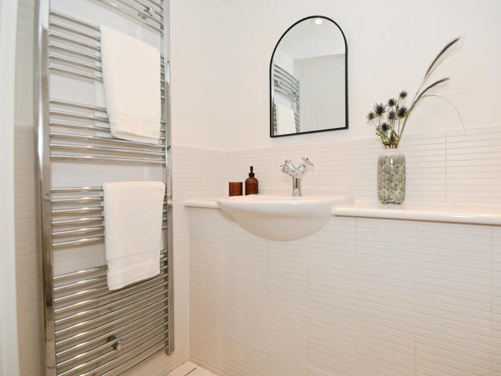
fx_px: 246
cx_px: 293
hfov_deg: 90.2
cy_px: 193
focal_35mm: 17
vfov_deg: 74.7
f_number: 8
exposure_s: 1/60
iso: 400
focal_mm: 10
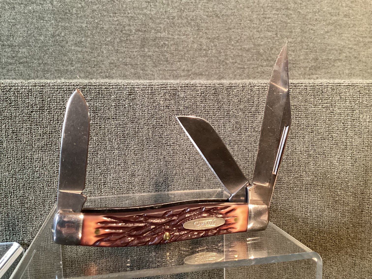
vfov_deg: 45.4
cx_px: 186
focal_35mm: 31
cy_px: 140
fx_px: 333
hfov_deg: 58.3
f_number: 2.4
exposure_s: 1/25
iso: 320
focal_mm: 3.3
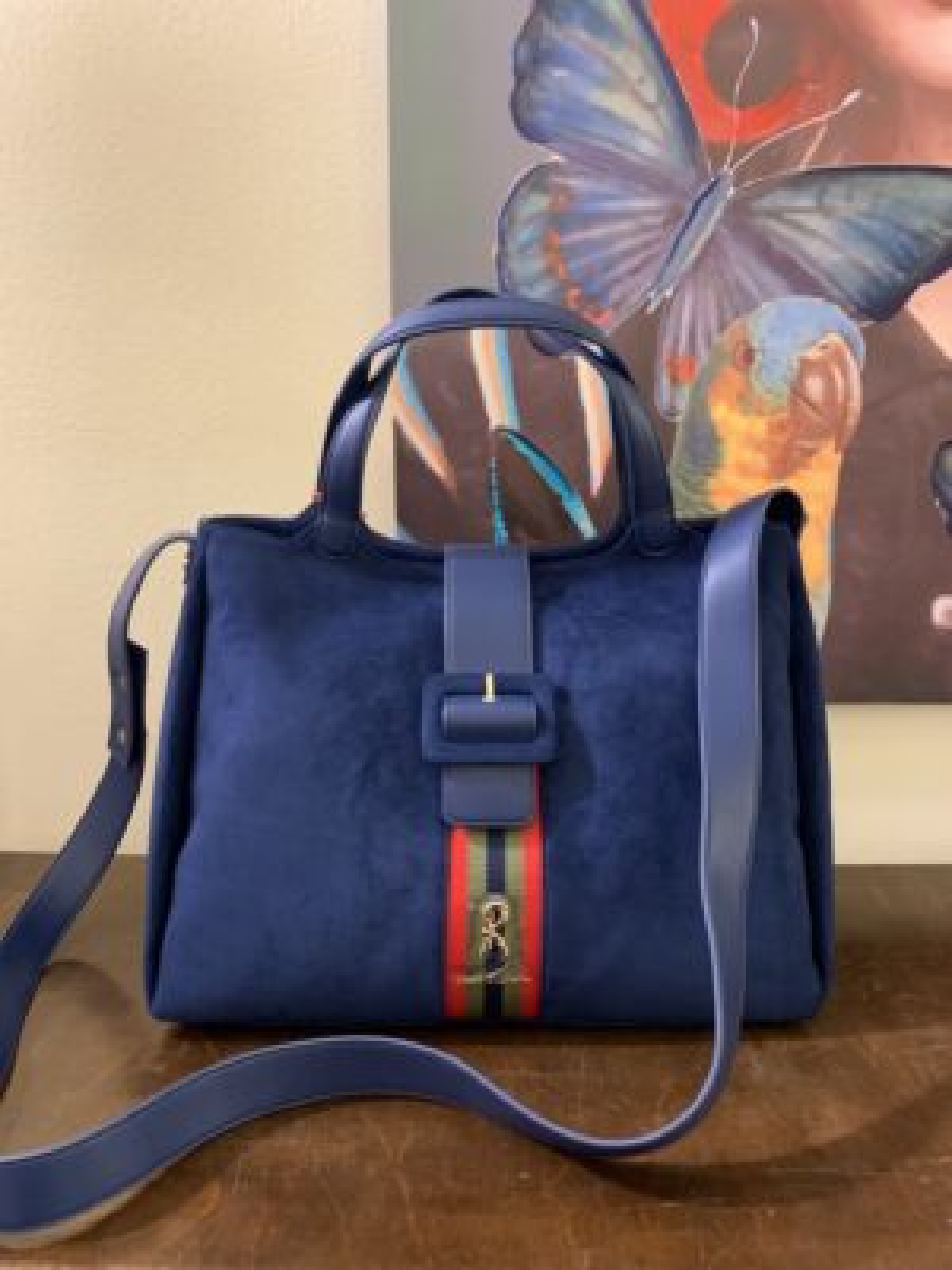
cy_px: 635
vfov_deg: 67.3
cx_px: 476
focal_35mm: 26
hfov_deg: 53.1
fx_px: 953
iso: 320
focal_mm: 4.25
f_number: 1.8
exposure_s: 1/33
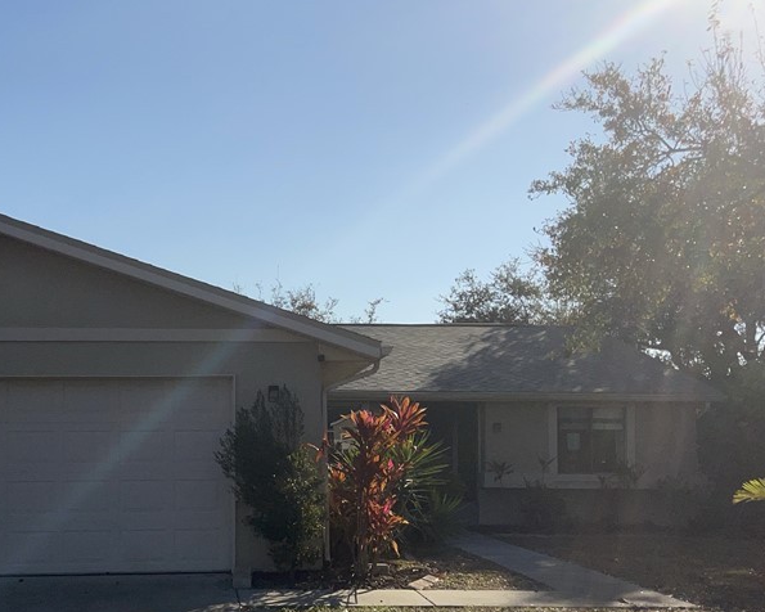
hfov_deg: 43.2
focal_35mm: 42
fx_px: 951
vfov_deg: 35.1
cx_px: 253
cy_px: 442
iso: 32
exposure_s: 1/20833
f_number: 1.6
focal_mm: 5.1
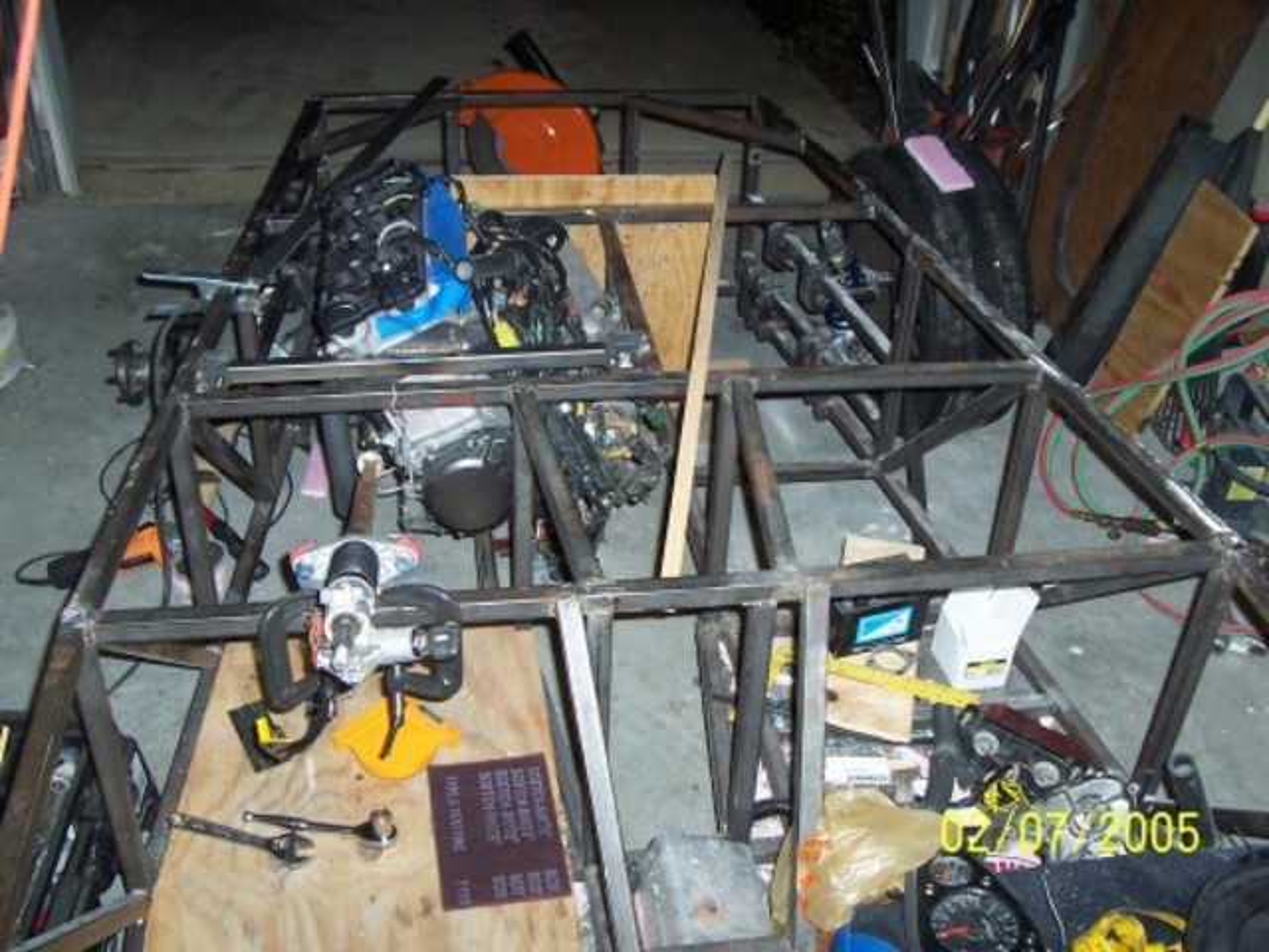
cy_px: 476
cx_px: 634
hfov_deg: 50.1
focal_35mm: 37
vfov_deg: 38.7
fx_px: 1356
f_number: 2.8
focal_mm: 5.6
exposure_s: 1/60
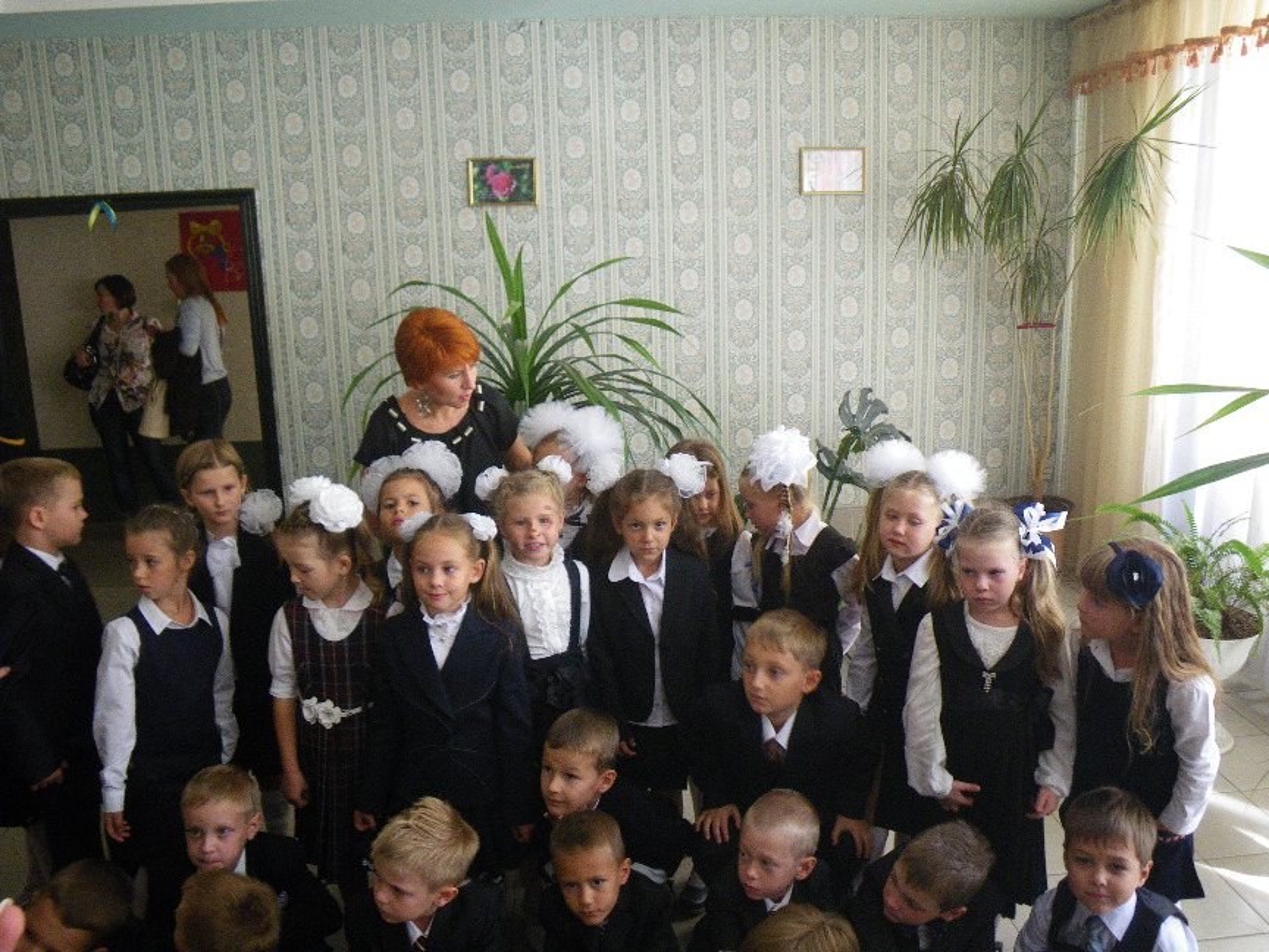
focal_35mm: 28
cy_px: 476
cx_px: 634
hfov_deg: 63.4
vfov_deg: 49.7
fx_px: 1026
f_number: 3.5
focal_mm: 5
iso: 320
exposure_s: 1/50
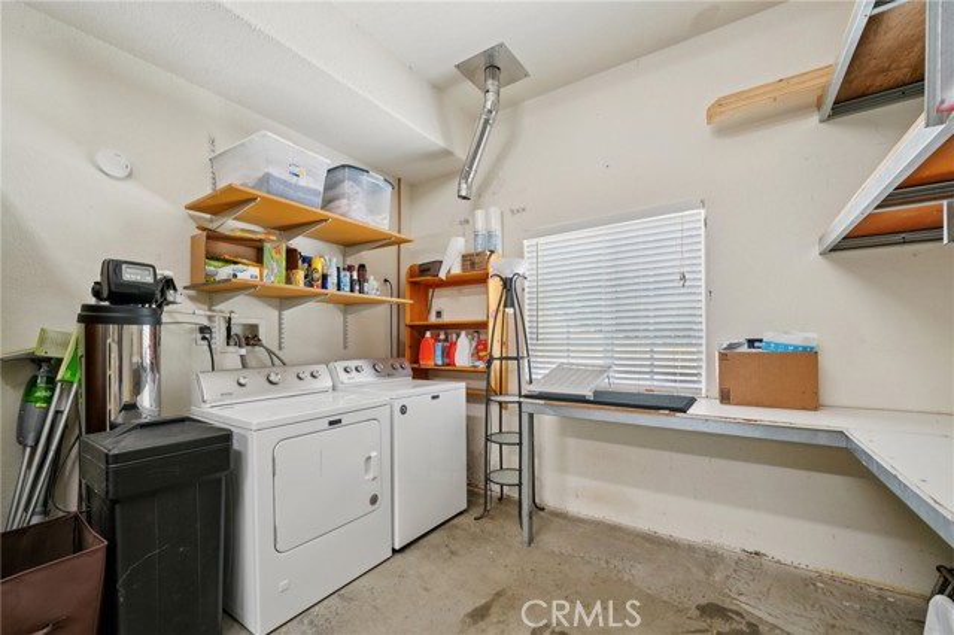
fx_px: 371
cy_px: 318
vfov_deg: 81.1
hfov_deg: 104.3
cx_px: 477
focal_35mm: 14
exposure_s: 1/10
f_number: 8
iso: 400
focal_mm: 14
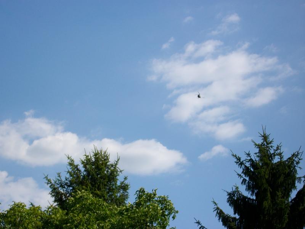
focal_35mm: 96
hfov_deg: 20.4
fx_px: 846
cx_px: 152
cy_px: 114
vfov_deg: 15.4
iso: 80
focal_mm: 17.1
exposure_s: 1/660
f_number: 5.2
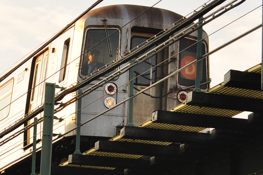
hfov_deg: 19.5
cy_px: 88
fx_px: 767
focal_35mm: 105
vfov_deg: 13.0
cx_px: 132
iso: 200
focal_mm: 70
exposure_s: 1/350
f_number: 5.6
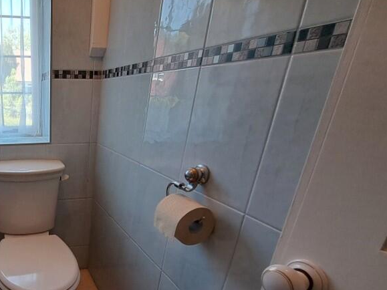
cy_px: 194
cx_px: 47
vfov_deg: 57.5
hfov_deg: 63.2
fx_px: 257
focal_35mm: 23
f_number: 2.2
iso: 50
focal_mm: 1.74
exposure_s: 1/50
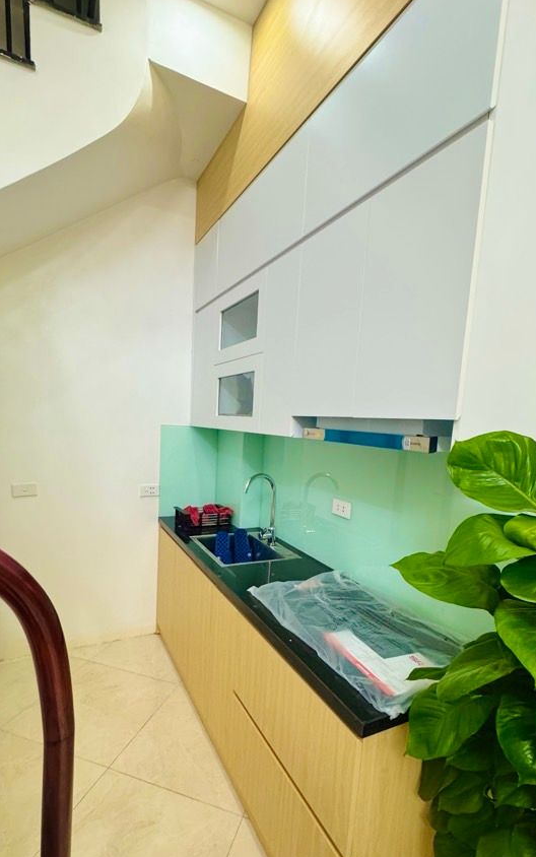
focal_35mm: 18
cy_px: 478
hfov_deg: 65.0
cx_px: 259
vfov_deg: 90.7
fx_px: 420
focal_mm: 2.22
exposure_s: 1/100
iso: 320
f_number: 2.2
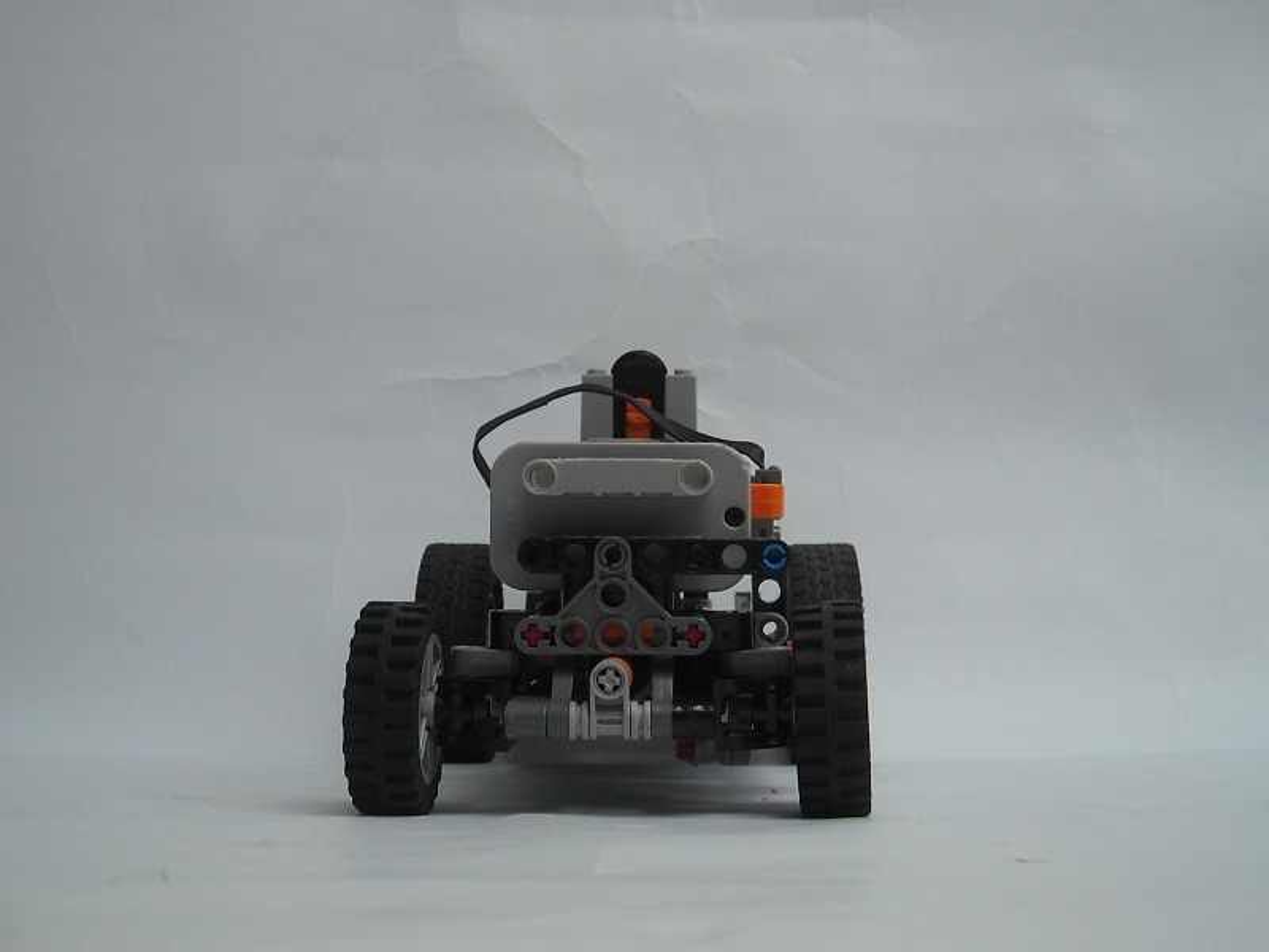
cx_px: 634
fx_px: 1283
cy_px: 476
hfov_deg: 52.6
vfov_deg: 40.7
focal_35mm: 35
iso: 64
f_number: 2.8
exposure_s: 1/148
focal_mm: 5.7
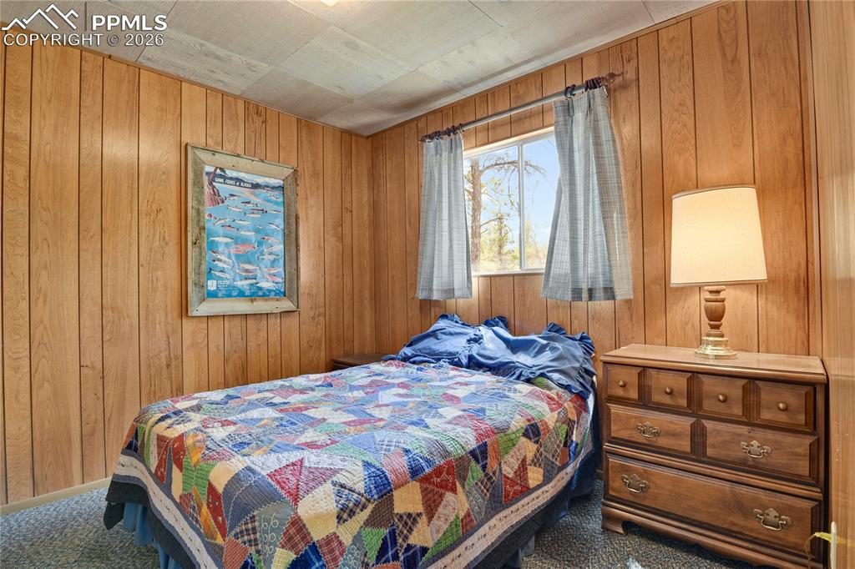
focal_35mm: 17
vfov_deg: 70.4
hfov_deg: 93.3
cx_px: 428
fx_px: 404
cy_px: 284
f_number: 8
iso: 250
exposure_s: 4
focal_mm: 17
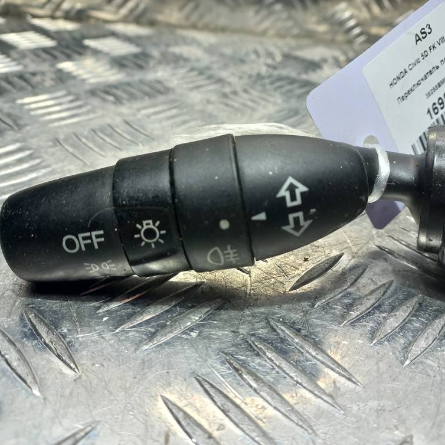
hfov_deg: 54.0
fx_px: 436
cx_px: 230
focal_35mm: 30
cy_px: 222
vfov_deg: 54.0
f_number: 1.8
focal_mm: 4.6
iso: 40
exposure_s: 1/50
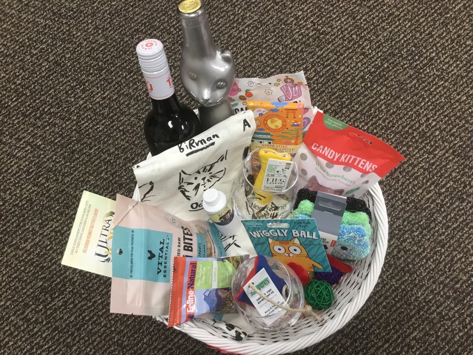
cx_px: 236
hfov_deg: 58.4
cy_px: 178
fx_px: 424
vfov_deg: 45.4
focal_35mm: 31
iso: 80
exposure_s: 1/30
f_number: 2.4
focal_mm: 3.3
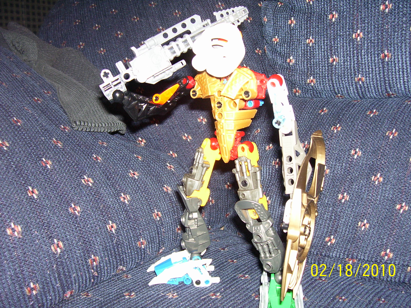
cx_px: 206
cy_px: 154
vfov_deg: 41.8
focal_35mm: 34
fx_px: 404
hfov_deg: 54.0
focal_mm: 5.6
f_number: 2.7
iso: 125
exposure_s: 1/60
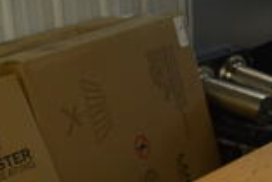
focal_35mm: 128
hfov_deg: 15.5
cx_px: 315
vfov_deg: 10.2
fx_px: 968
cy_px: 314
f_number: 5.6
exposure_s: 1/60
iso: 450
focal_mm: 22
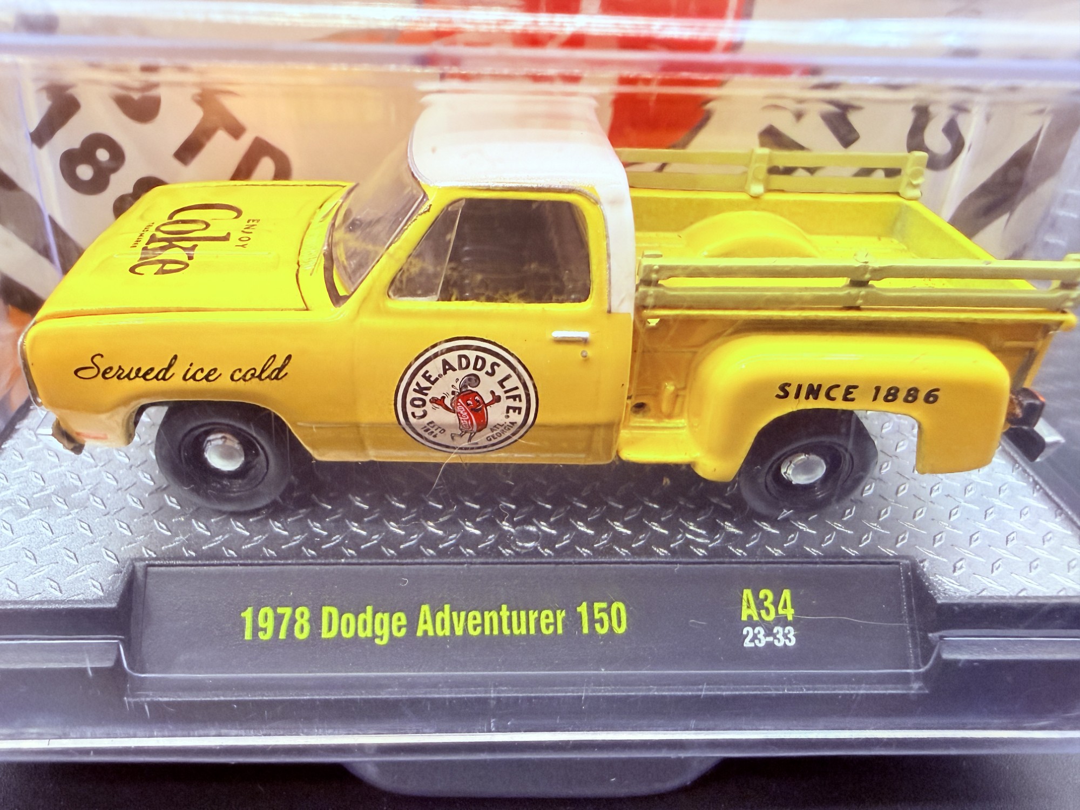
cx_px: 540
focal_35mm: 26
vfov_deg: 53.1
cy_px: 405
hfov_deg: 67.3
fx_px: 811
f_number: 2.2
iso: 250
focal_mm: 2.22
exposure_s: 1/60
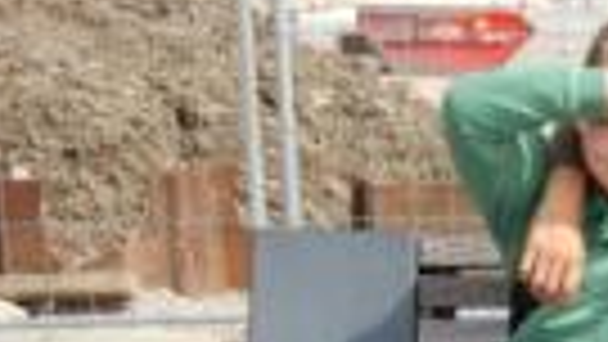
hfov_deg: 13.4
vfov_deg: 8.4
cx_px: 1076
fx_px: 2338
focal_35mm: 145
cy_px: 268
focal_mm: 6.4
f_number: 4
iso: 125
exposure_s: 1/800
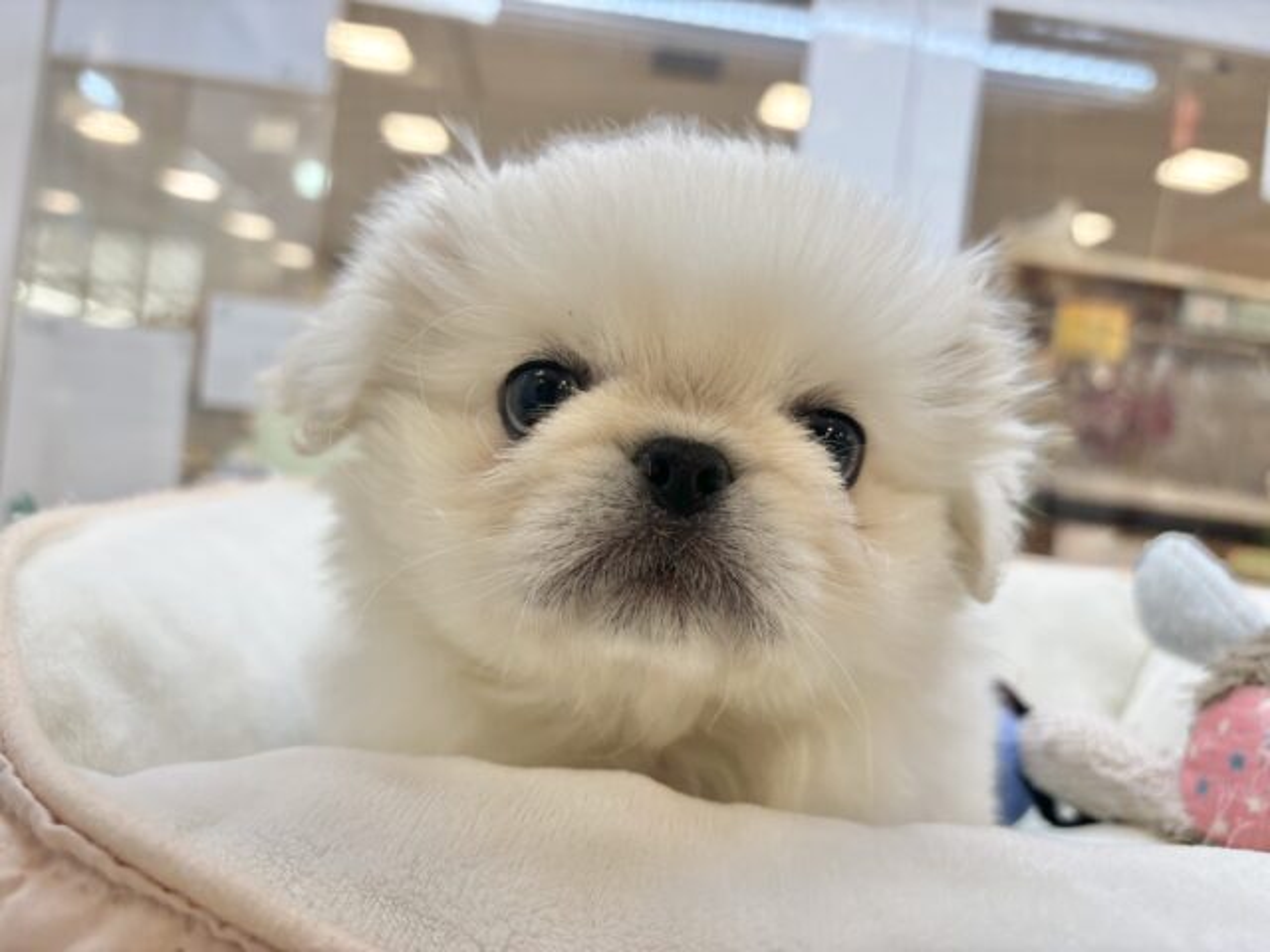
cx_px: 635
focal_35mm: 26
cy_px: 476
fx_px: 954
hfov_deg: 67.3
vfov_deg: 53.1
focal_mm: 5.96
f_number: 1.6
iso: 50
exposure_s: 1/100
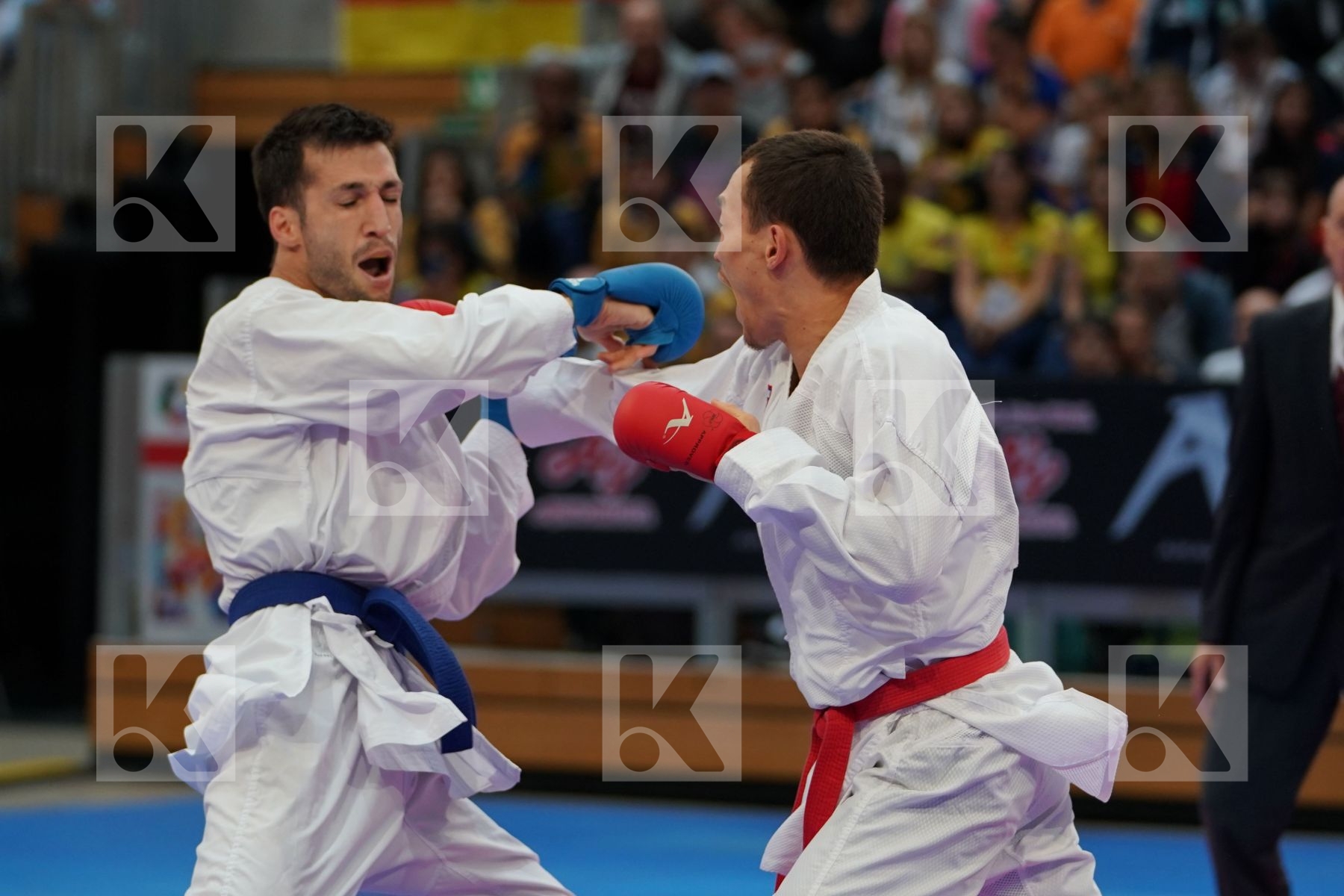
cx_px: 672
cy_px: 448
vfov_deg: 8.3
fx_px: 6160
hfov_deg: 12.5
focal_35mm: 165
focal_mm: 110
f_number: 2.8
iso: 1250
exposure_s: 1/1000
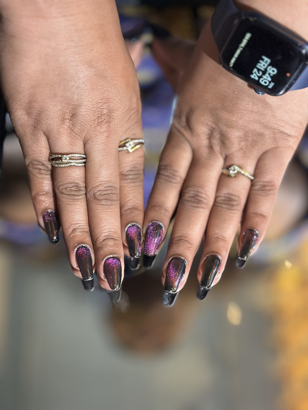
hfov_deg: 30.3
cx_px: 154
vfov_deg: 39.7
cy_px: 205
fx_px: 569
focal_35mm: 48
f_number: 1.78
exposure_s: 1/33
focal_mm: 6.86
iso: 500
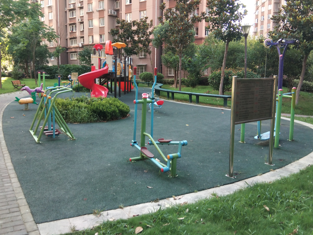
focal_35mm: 37
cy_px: 106
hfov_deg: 50.1
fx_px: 335
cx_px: 149
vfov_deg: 38.6
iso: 64
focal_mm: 3.69
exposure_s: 1/100
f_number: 2.2
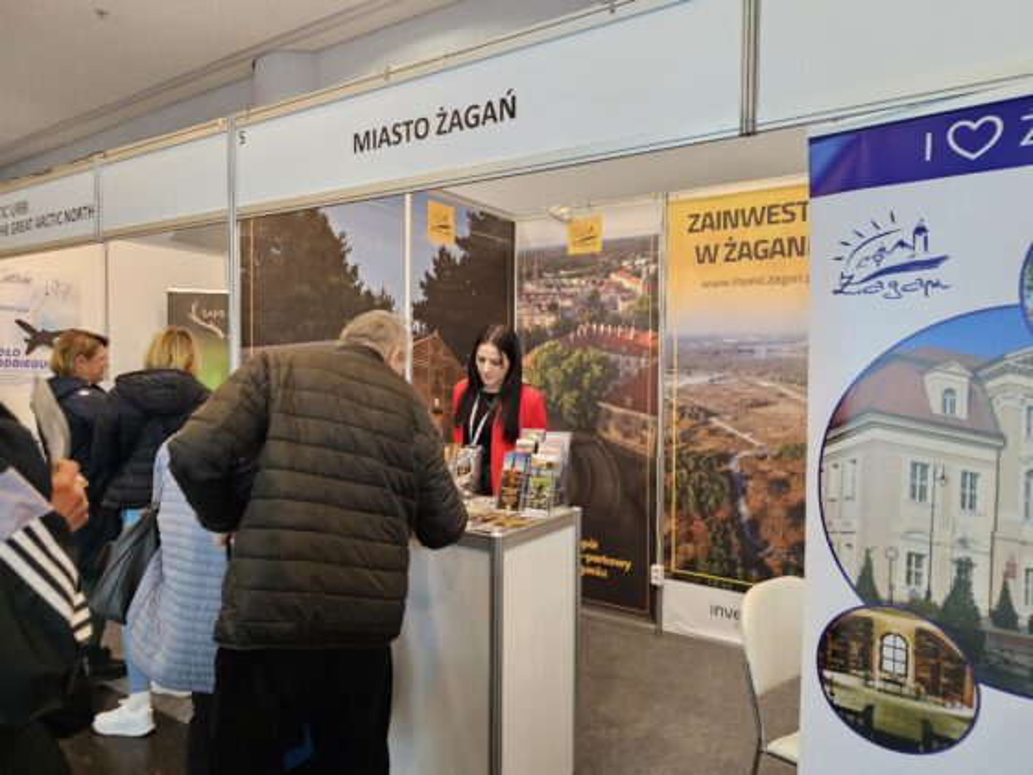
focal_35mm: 23
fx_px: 686
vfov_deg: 58.9
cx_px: 516
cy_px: 388
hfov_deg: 73.9
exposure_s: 1/100
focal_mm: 6.3
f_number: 1.7
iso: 800
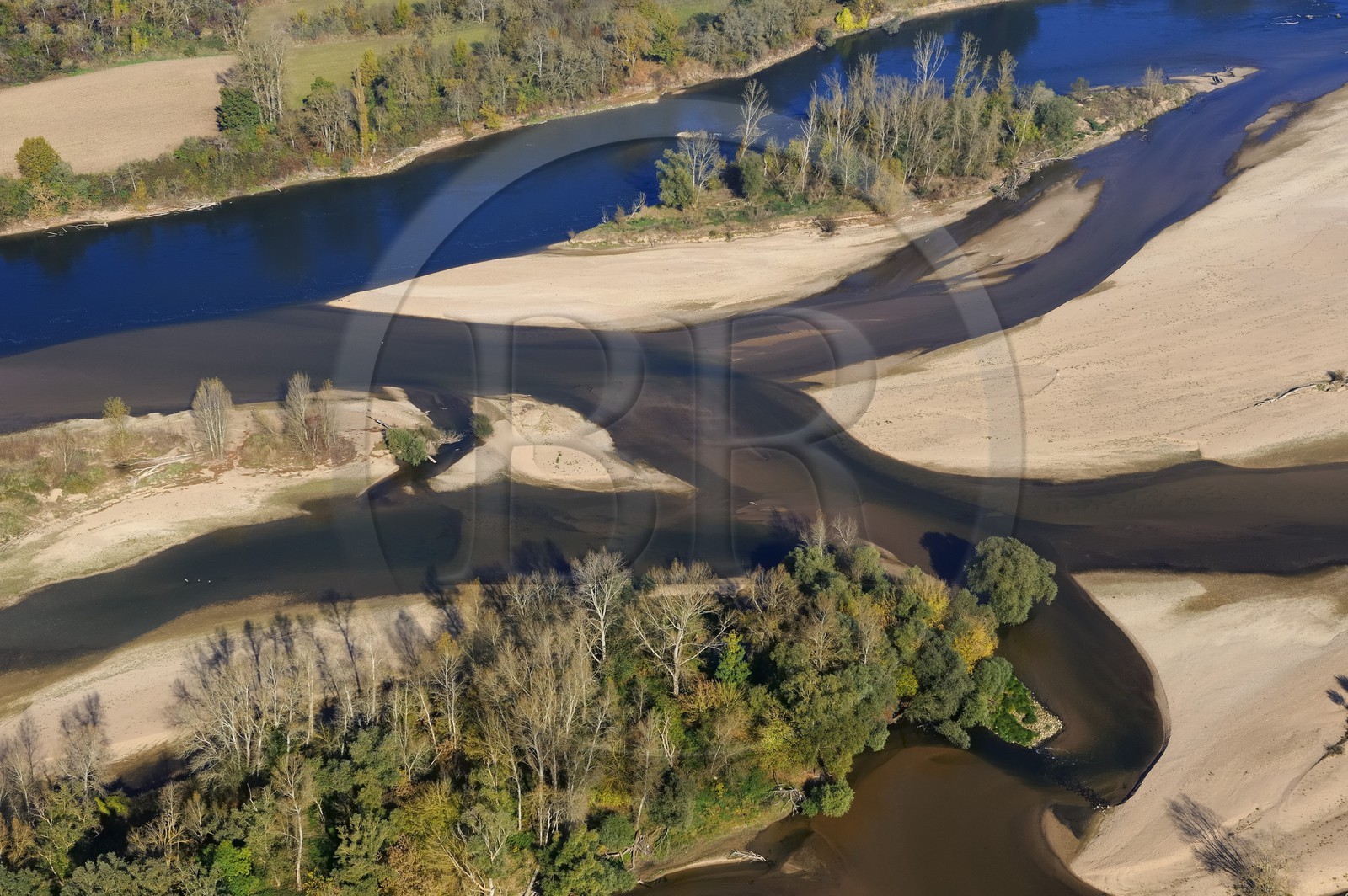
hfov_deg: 36.3
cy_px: 448
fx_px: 2058
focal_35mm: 55
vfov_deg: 24.6
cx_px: 674
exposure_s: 1/1000
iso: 400
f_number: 8
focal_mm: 55
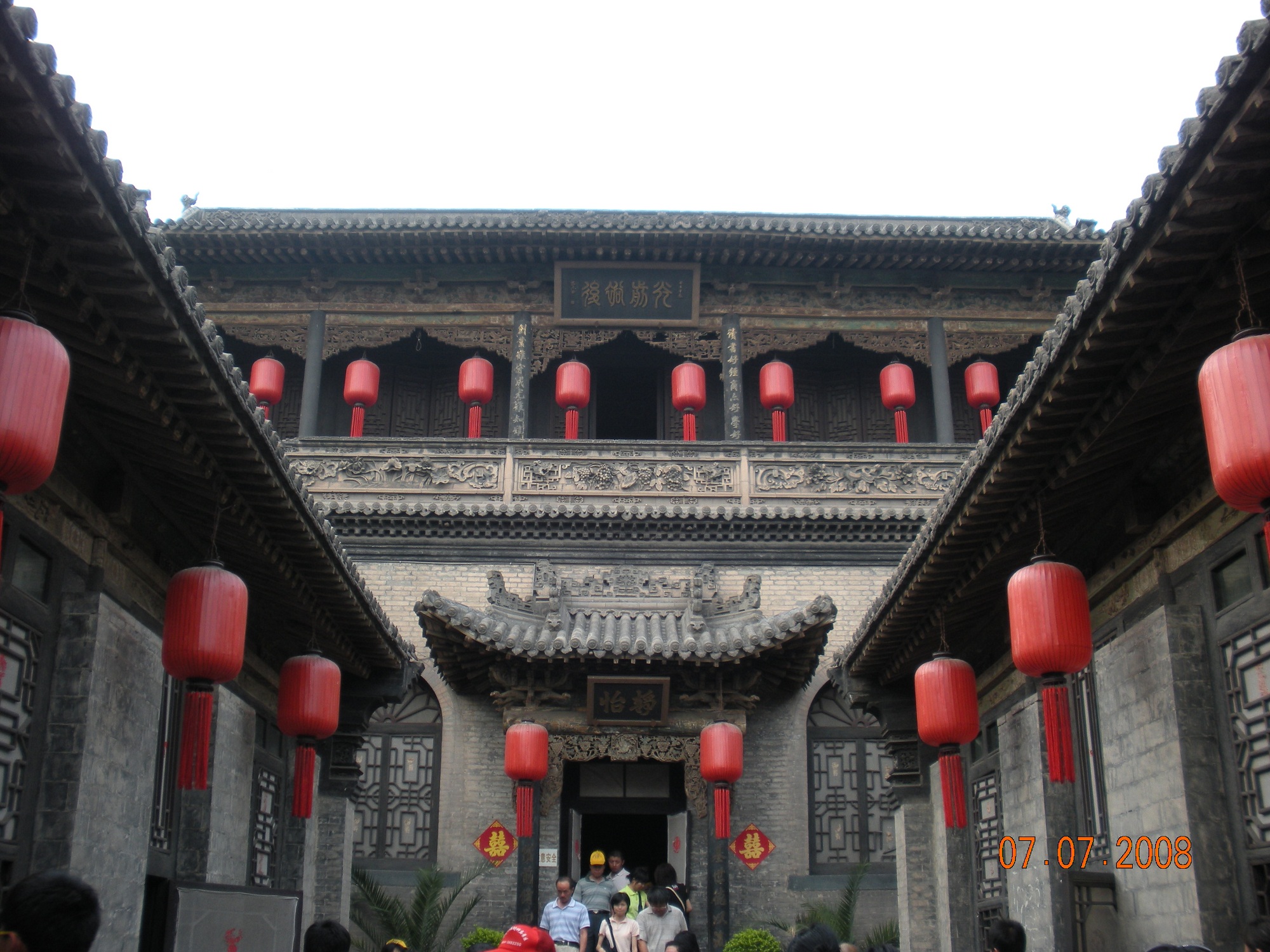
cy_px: 476
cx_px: 635
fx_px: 1321
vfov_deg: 39.7
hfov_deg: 51.4
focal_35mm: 36
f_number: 3.5
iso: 64
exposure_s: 1/151
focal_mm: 6.3
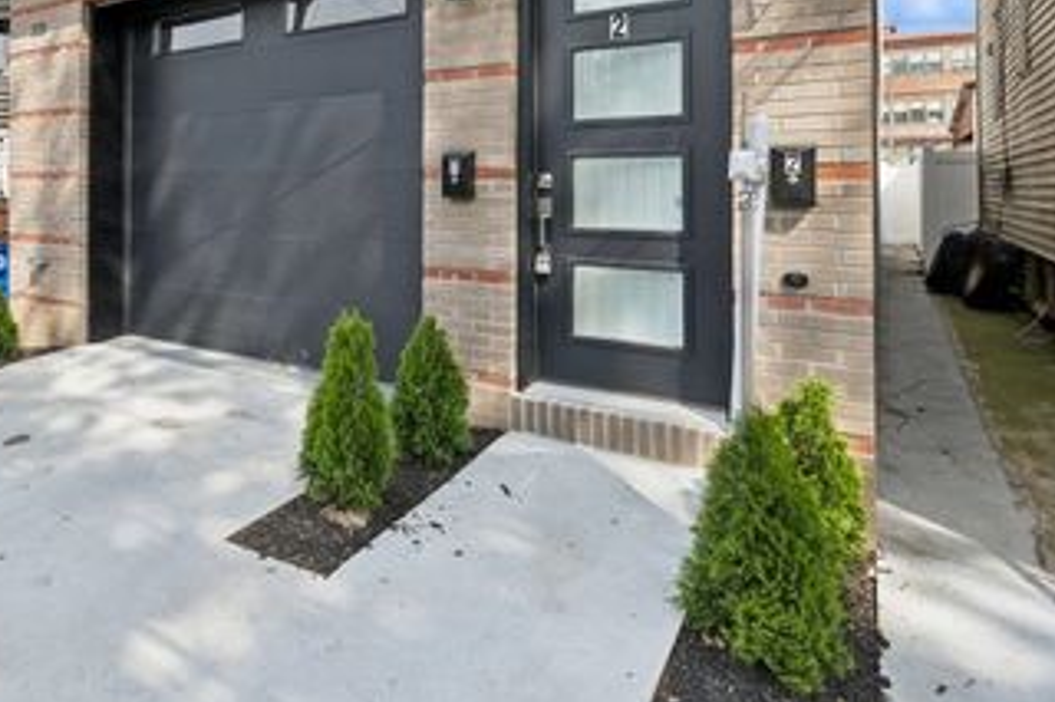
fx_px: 732
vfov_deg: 48.8
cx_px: 300
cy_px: 160
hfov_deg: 68.2
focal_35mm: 25
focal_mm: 16
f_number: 11
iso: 100
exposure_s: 1/90
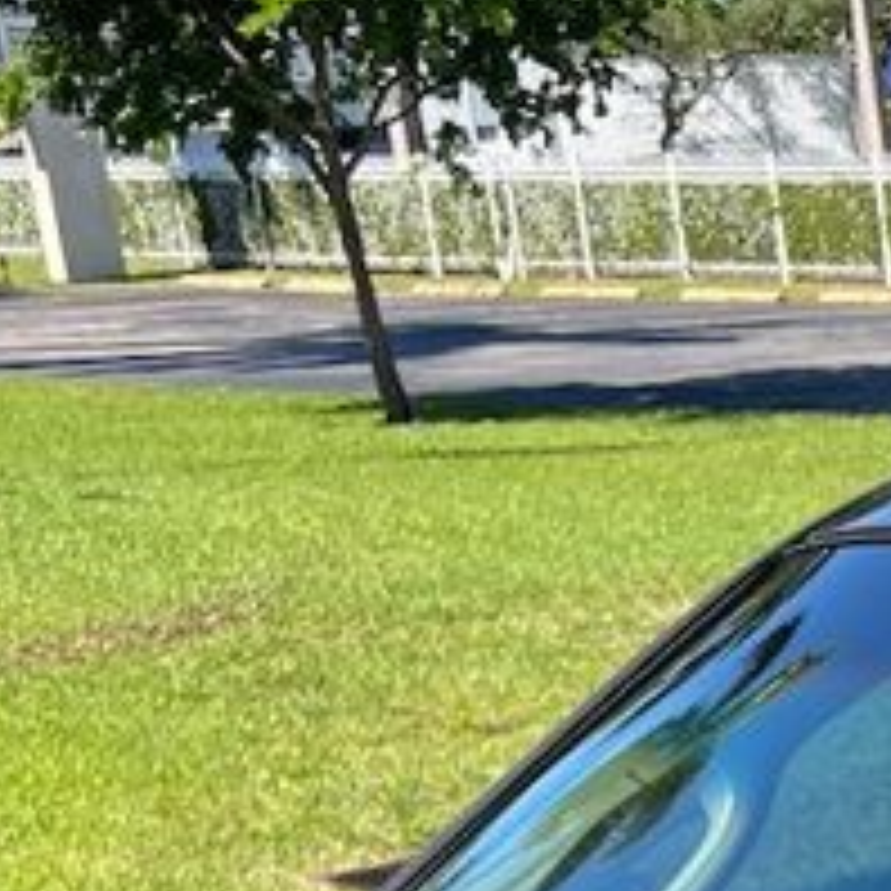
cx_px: 1881
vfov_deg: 13.6
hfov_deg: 12.5
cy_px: 1422
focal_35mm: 119
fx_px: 3465
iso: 50
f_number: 1.5
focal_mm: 5.7
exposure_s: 1/1779
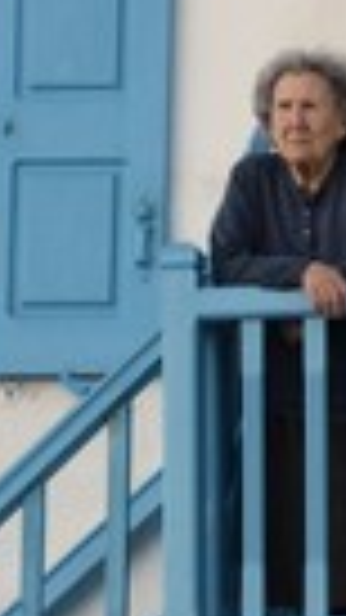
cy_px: 265
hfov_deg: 2.0
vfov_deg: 3.5
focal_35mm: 609
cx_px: 319
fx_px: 9939
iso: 800
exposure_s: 1/160
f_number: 4
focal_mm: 190
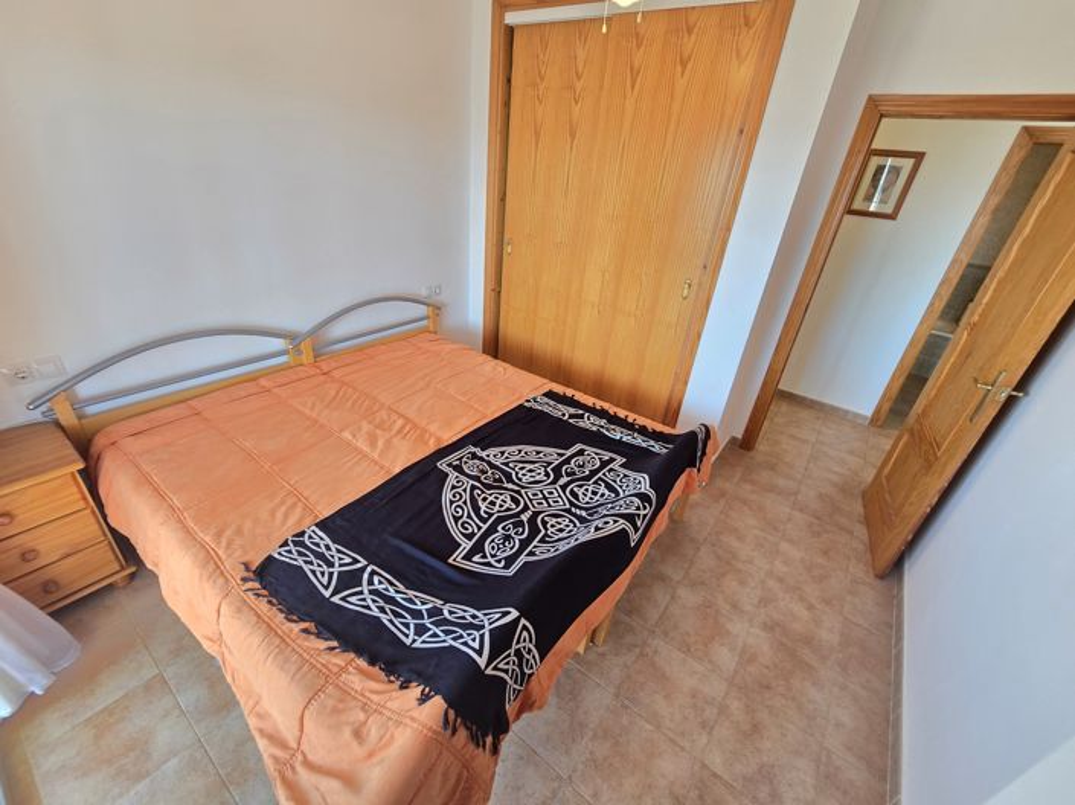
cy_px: 402
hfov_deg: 106.2
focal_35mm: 13
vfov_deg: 89.9
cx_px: 538
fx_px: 404
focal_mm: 2.2
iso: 80
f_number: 2.2
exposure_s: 1/50
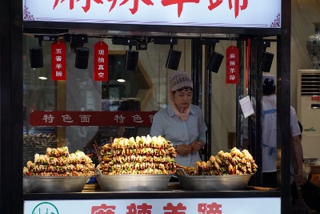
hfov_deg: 10.2
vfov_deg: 6.8
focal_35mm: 202
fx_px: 1801
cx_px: 160
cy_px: 107
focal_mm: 135
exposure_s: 1/1000
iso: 3200
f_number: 5.6
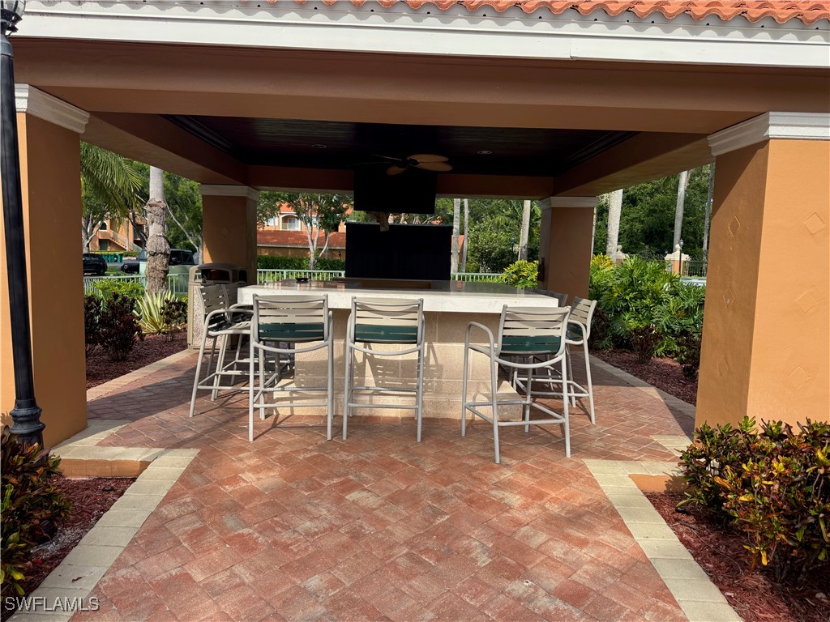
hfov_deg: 71.6
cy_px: 311
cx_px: 415
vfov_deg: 56.8
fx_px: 575
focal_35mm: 24
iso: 80
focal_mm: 6.76
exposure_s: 1/2174
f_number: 1.78
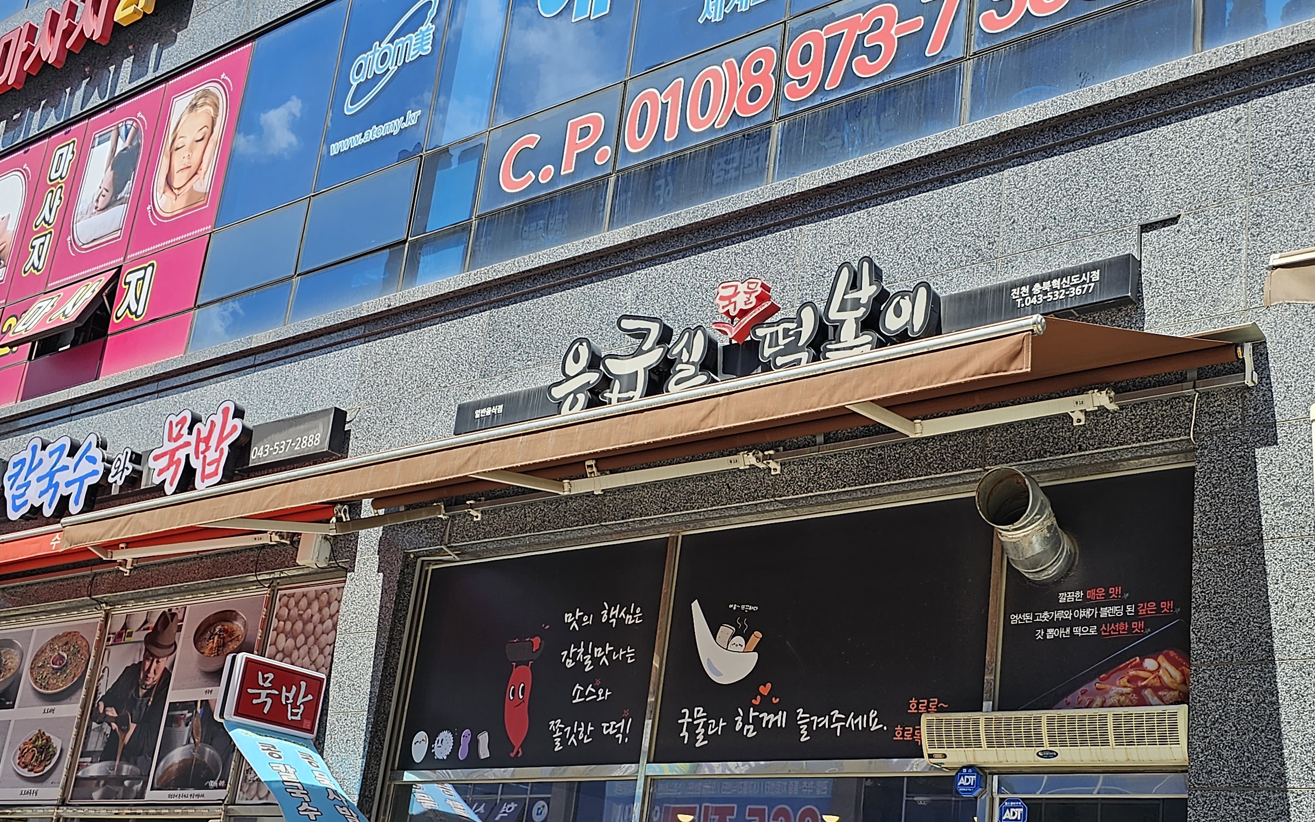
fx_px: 1434
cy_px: 607
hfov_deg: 48.9
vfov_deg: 31.5
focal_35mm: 40
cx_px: 811
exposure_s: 1/560
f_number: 1.7
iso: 12
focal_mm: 6.3
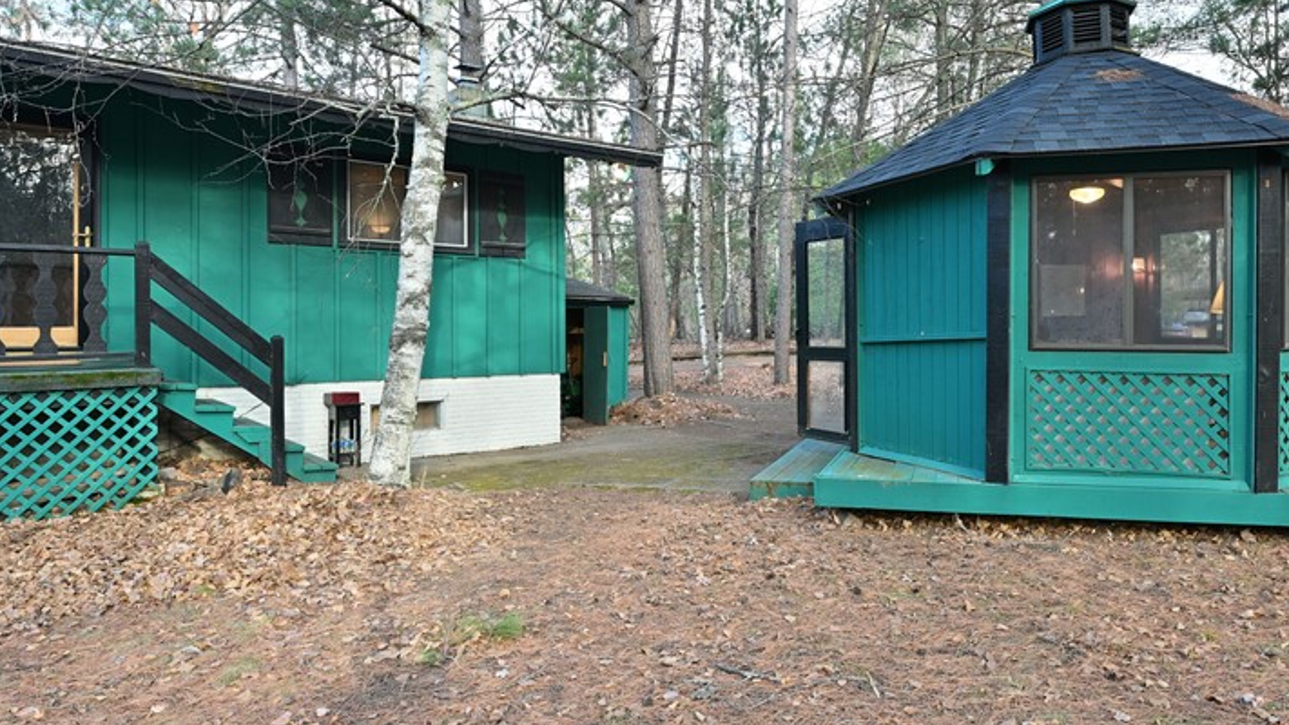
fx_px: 848
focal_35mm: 25
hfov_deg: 73.8
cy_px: 326
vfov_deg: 46.3
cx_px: 765
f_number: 5.6
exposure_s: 1/40
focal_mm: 15.5
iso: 200
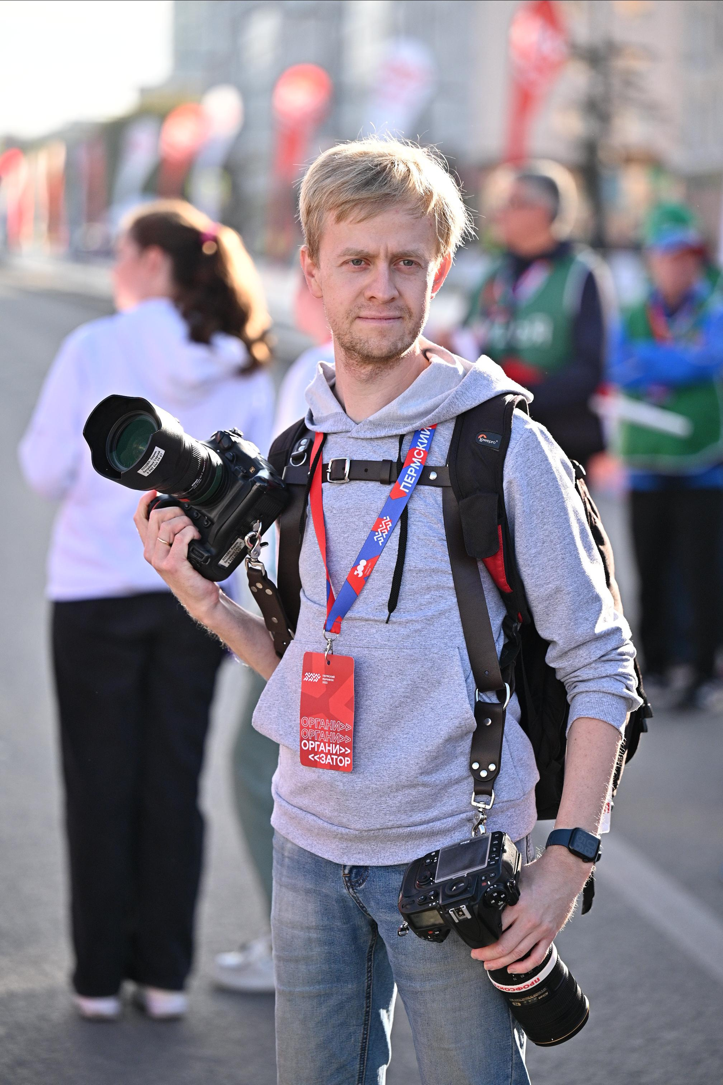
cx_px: 362
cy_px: 542
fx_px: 3464
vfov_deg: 17.8
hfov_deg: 11.9
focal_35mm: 115
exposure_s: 1/4000
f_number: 2.8
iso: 800
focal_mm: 115
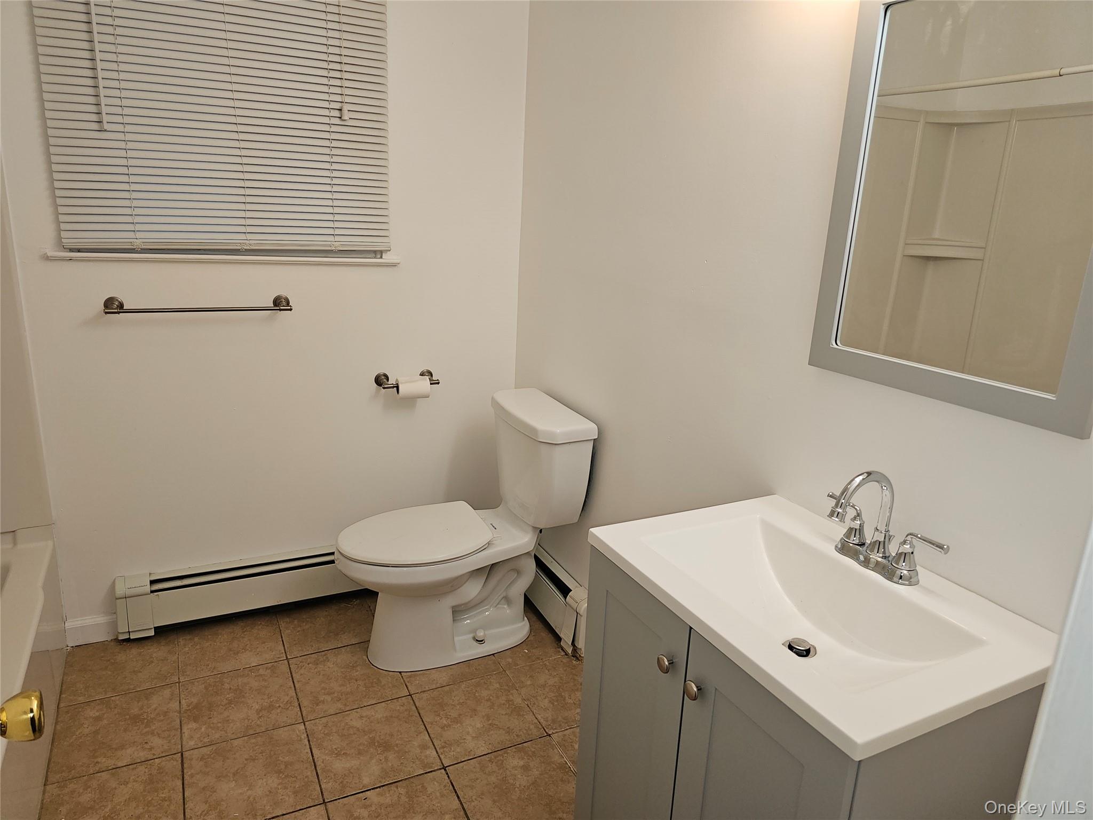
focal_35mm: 23
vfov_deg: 58.9
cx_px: 546
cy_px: 410
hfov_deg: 73.9
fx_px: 726
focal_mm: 6.3
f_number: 1.7
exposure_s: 1/60
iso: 40
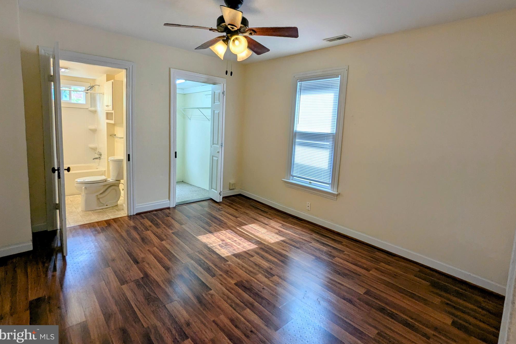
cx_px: 257
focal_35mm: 17
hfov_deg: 93.3
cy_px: 148
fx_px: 244
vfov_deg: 70.1
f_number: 2.2
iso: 97
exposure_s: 1/180
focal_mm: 2.35
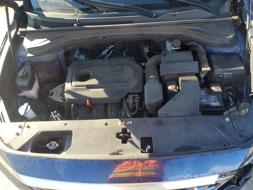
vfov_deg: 53.1
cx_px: 126
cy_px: 95
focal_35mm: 26
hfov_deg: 67.3
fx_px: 190
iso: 50
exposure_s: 1/312
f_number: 1.5
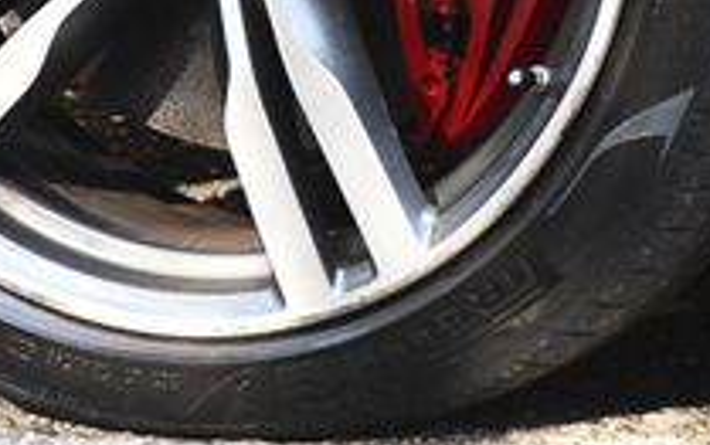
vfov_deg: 1.9
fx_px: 13595
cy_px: -214
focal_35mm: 702
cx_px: 238
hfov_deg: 3.0
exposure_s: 1/250
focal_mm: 150
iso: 2000
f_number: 5
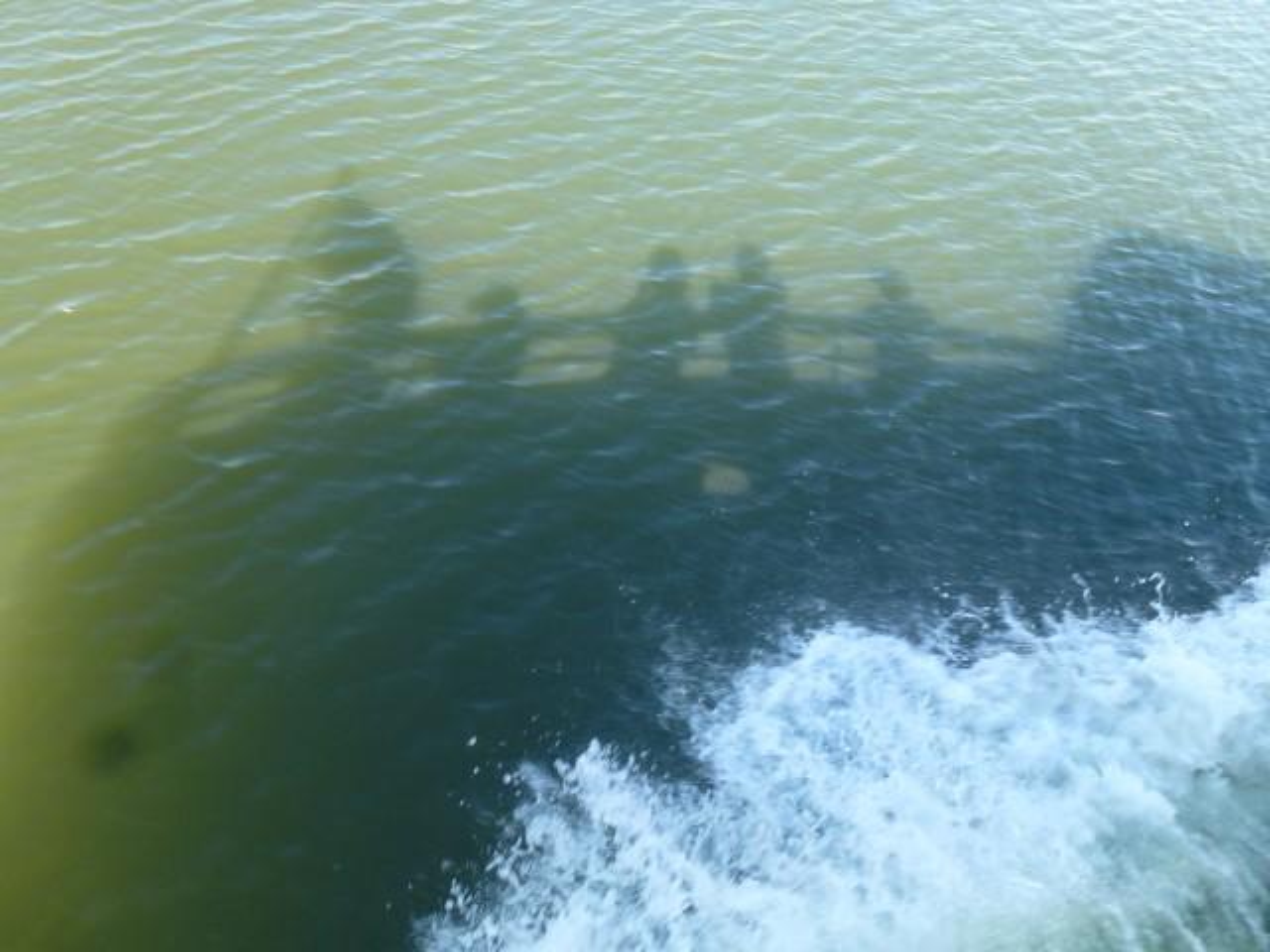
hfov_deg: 71.6
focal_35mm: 24
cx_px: 635
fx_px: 881
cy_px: 476
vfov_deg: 56.8
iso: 100
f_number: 4
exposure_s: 1/125
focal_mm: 4.3
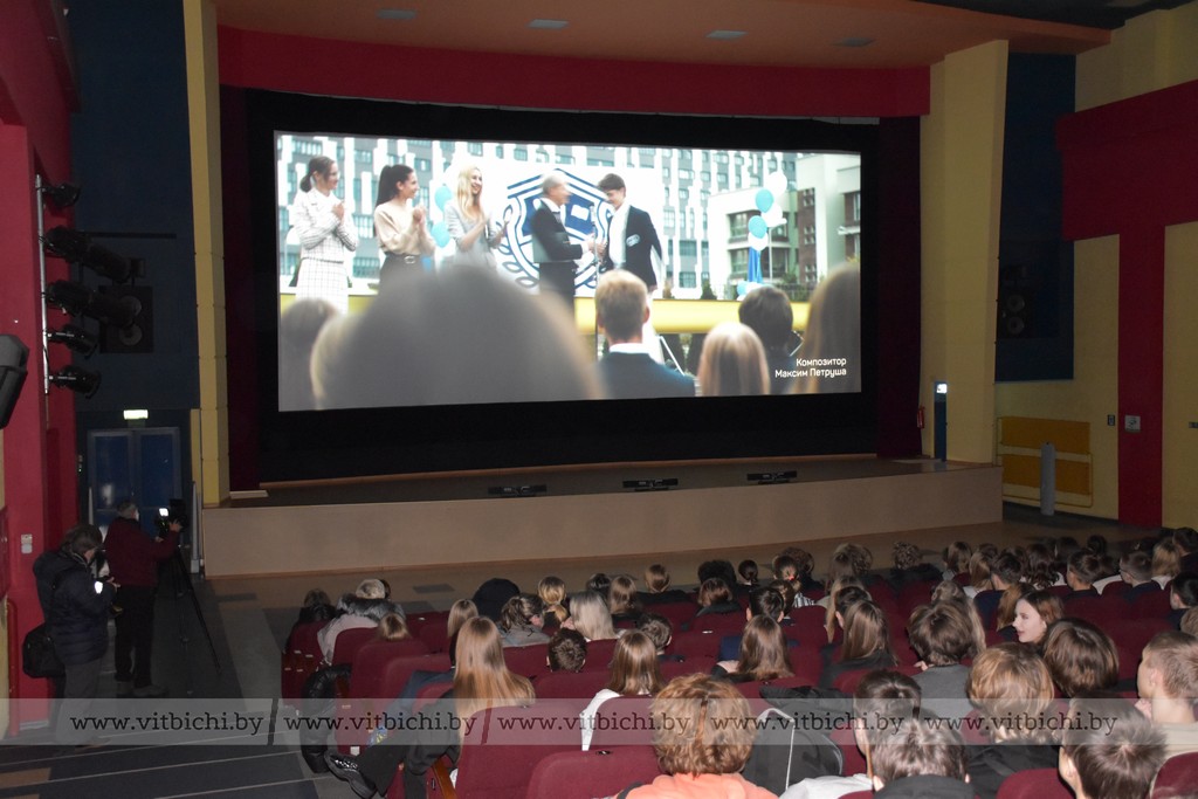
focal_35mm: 39
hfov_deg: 49.5
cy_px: 400
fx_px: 1298
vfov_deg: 34.2
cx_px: 599
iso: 3200
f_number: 3.8
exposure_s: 1/6
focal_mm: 26
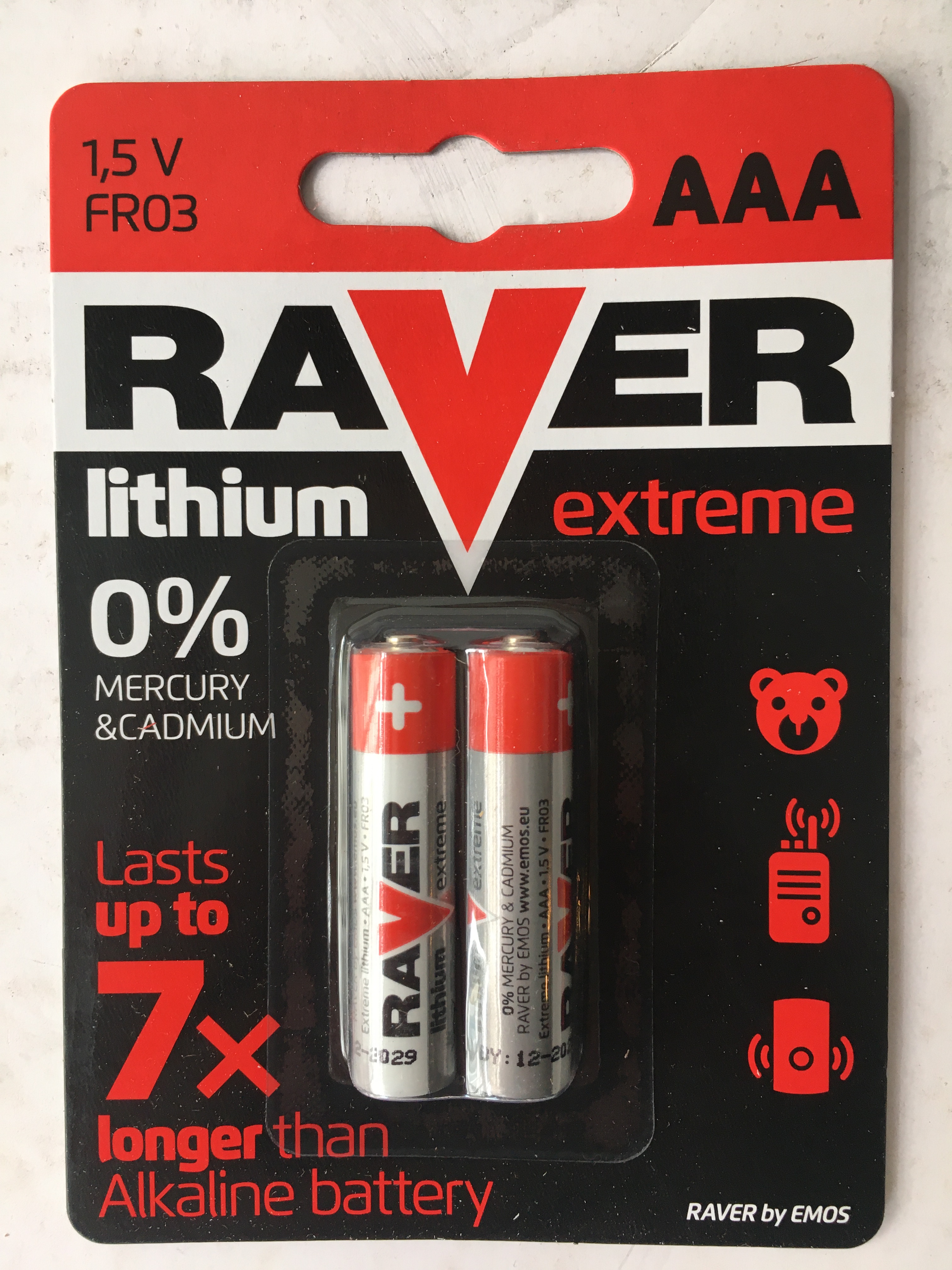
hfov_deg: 48.2
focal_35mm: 29
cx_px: 476
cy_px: 635
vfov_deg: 61.7
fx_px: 1063
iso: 25
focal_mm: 4.15
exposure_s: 1/33
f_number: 2.2
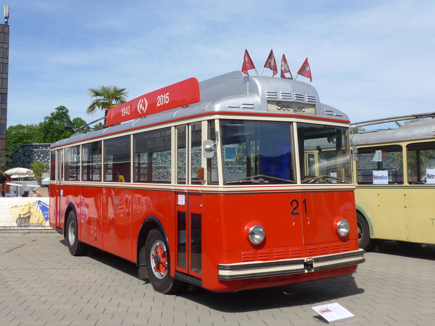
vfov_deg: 35.1
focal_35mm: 41
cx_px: 218
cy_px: 163
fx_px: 515
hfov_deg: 45.8
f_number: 2.8
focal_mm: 8.4
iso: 80
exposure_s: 1/2000
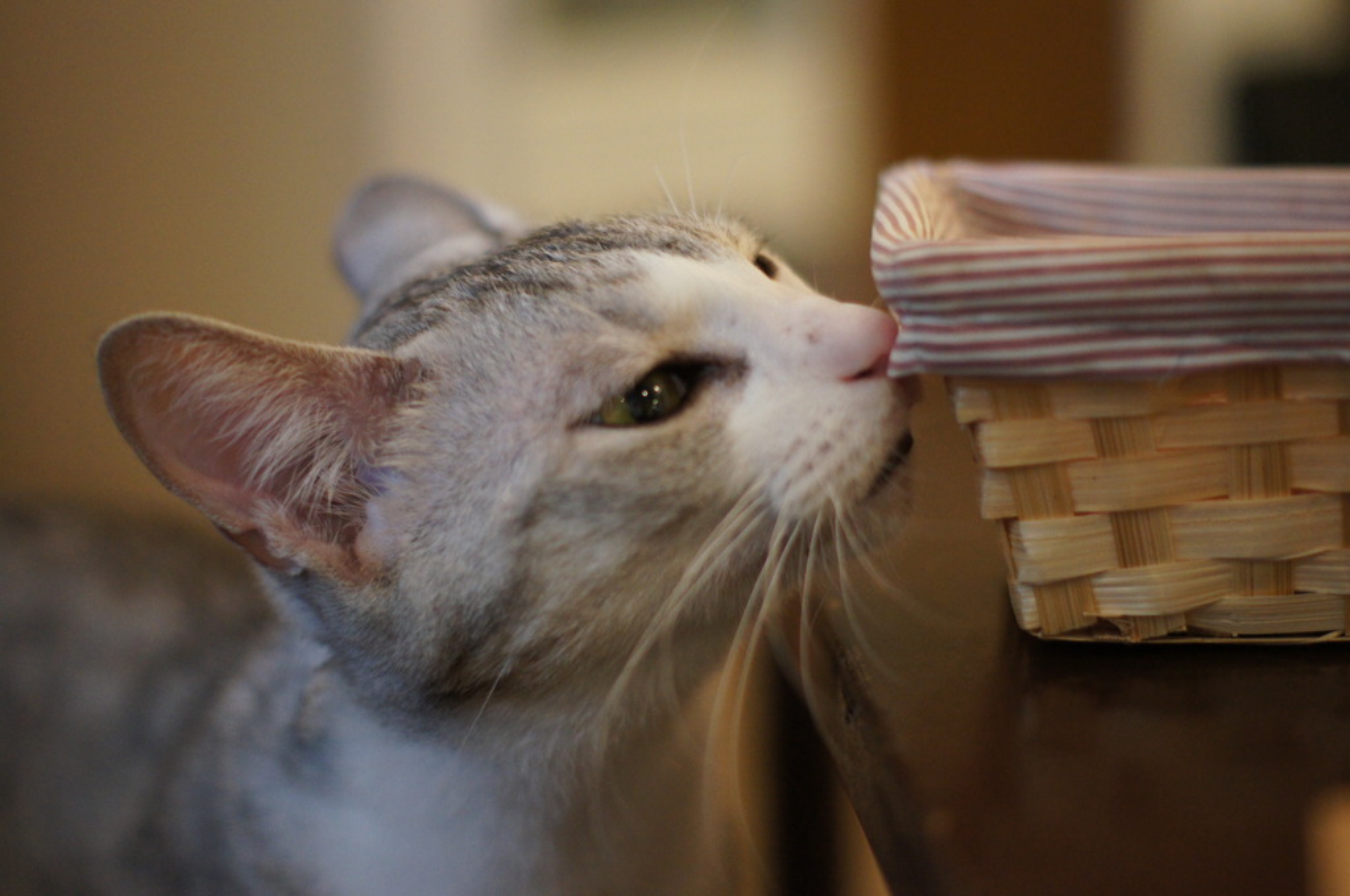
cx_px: 675
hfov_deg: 27.0
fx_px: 2809
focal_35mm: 75
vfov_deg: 18.1
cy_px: 448
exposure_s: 1/320
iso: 1600
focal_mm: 50
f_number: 1.8
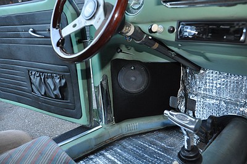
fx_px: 206
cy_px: 82
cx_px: 124
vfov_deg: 43.5
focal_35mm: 30
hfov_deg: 62.0
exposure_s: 1/80
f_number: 3.5
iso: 800
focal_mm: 20
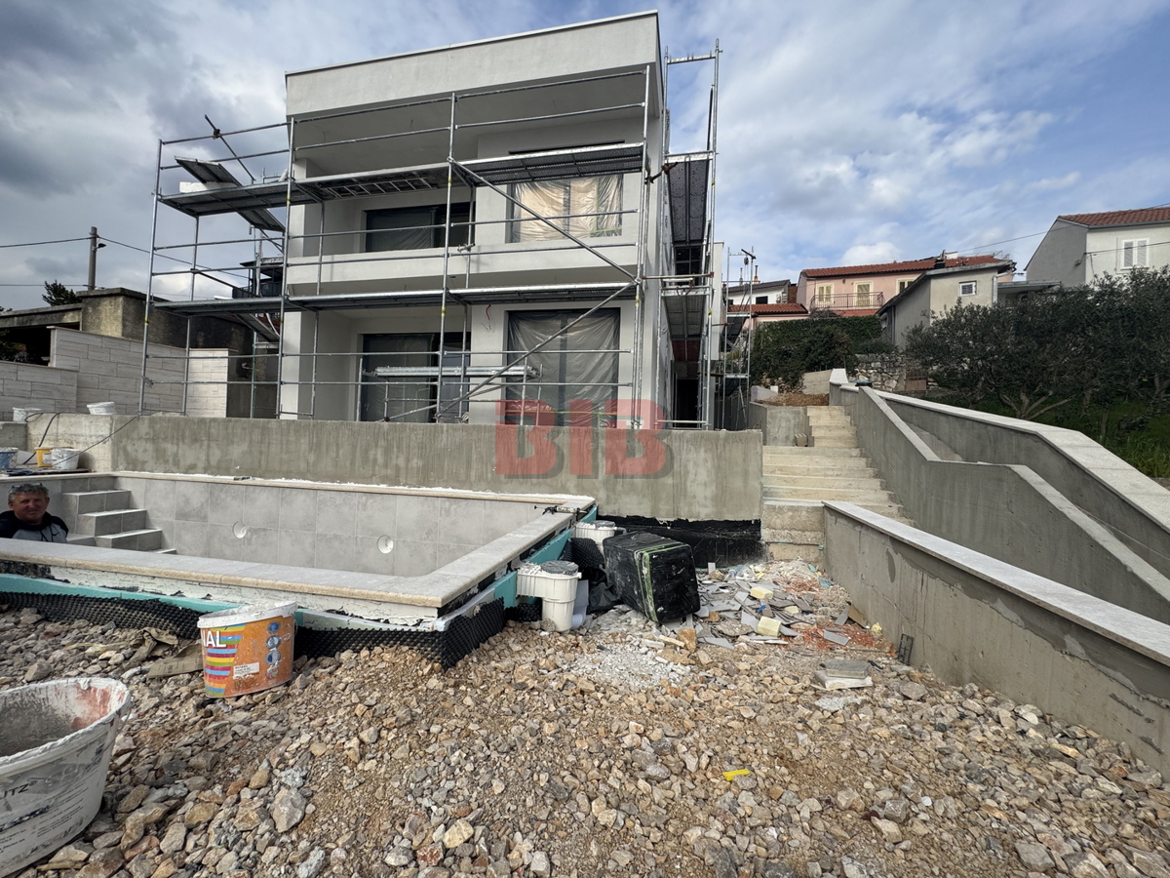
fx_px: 473
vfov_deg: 85.7
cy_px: 439
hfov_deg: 102.1
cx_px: 585
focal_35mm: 14
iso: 50
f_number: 2.2
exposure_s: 1/1600
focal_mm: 2.22
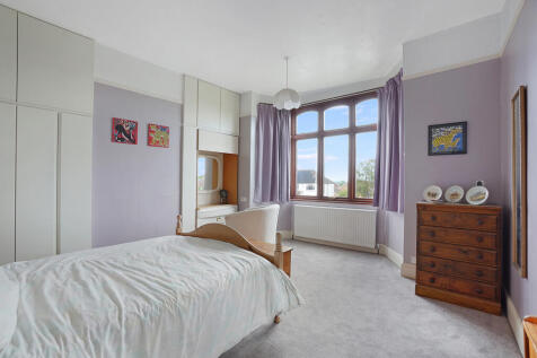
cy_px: 179
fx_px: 224
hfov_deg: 100.4
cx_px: 268
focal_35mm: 15
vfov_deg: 77.3
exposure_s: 1/20
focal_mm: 10
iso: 200
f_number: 9
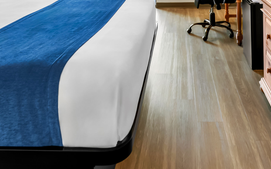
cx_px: 110
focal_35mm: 28
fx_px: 207
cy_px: -4
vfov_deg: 38.8
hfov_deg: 65.9
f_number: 7.1
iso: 200
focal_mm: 14
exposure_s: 1/3
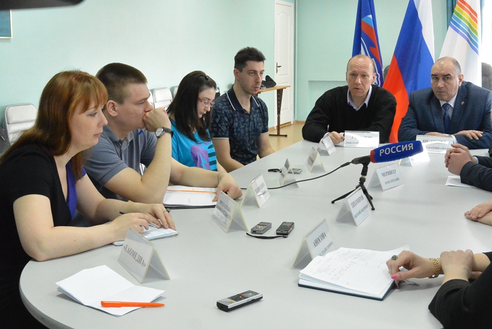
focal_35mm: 47
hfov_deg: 41.9
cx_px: 246
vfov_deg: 28.7
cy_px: 164
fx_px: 643
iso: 3200
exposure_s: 1/60
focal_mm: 17.7
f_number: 4.5
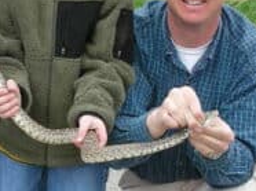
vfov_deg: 13.1
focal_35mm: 113
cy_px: 85
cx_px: 58
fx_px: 835
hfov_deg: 17.3
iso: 50
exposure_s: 1/154
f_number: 3
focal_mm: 5.8
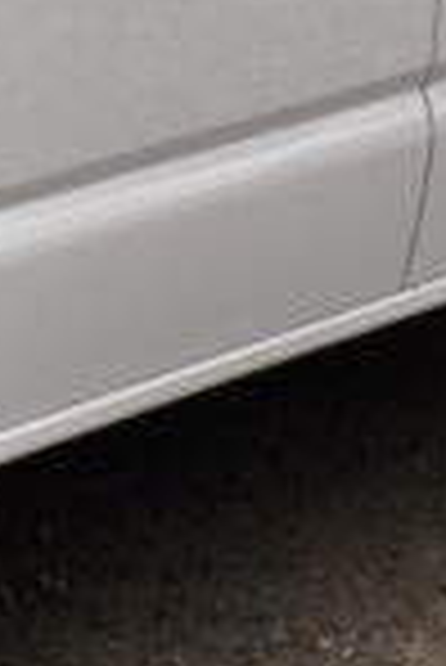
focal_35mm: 311
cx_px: -685
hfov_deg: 4.3
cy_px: -446
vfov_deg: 6.5
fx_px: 5766
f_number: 4.2
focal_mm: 30
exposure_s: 1/50
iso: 500
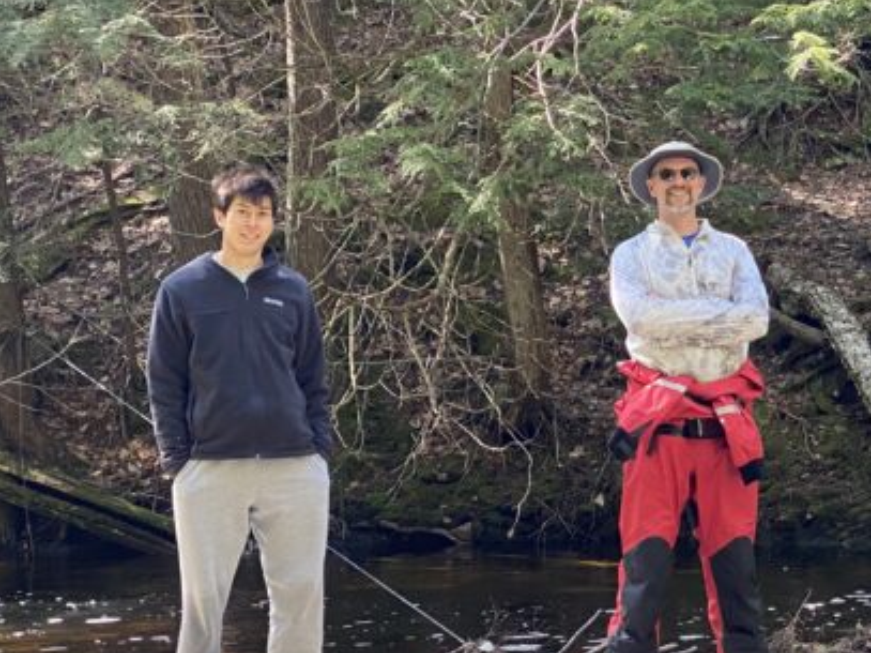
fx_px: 2767
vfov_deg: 13.4
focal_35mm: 110
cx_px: 850
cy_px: 408
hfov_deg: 17.5
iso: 50
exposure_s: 1/122
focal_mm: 6
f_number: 2
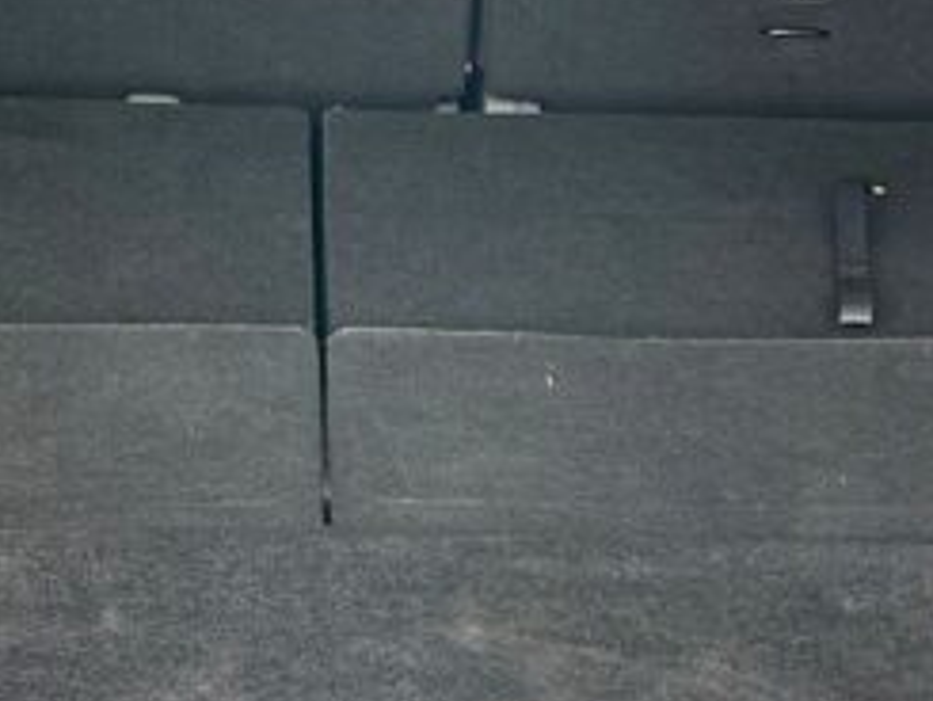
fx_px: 2292
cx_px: 362
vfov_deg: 17.3
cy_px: 198
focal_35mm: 85
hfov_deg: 23.0
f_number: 1.6
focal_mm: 4.2
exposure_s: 1/121
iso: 40
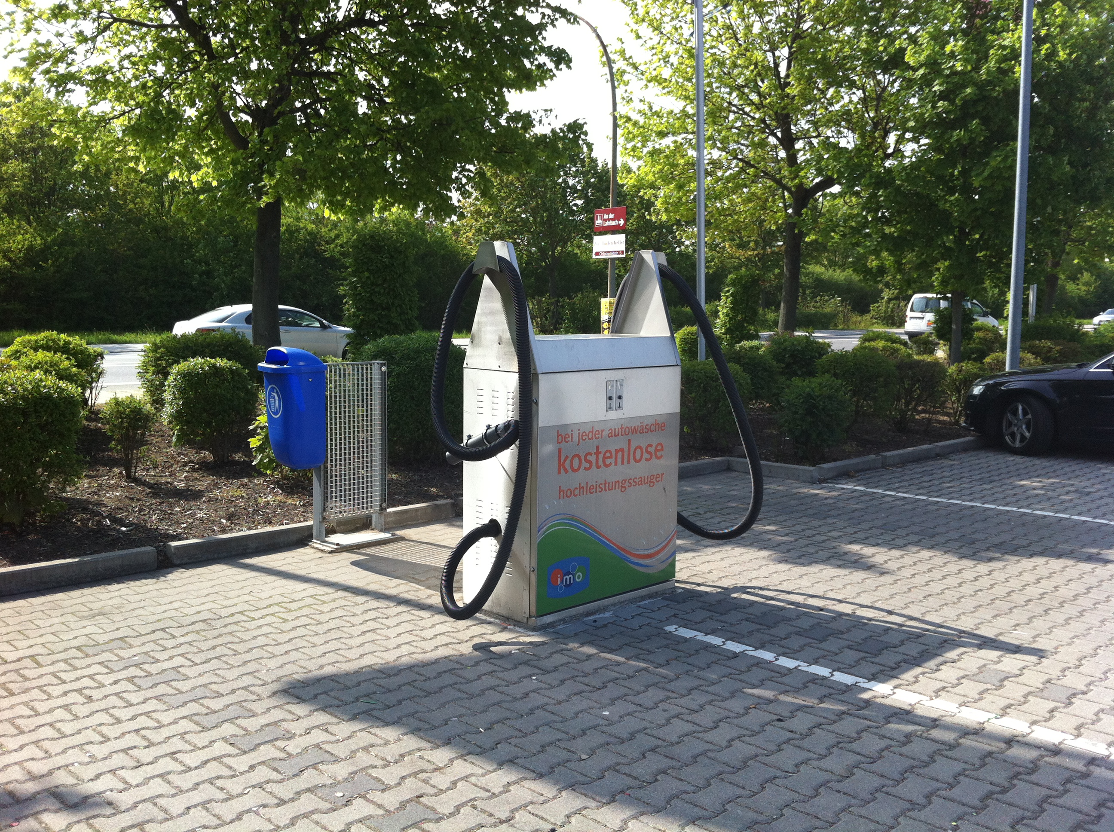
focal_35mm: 35
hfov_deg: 52.7
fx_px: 1125
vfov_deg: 40.6
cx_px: 557
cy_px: 416
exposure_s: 1/656
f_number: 2.8
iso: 80
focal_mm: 3.85
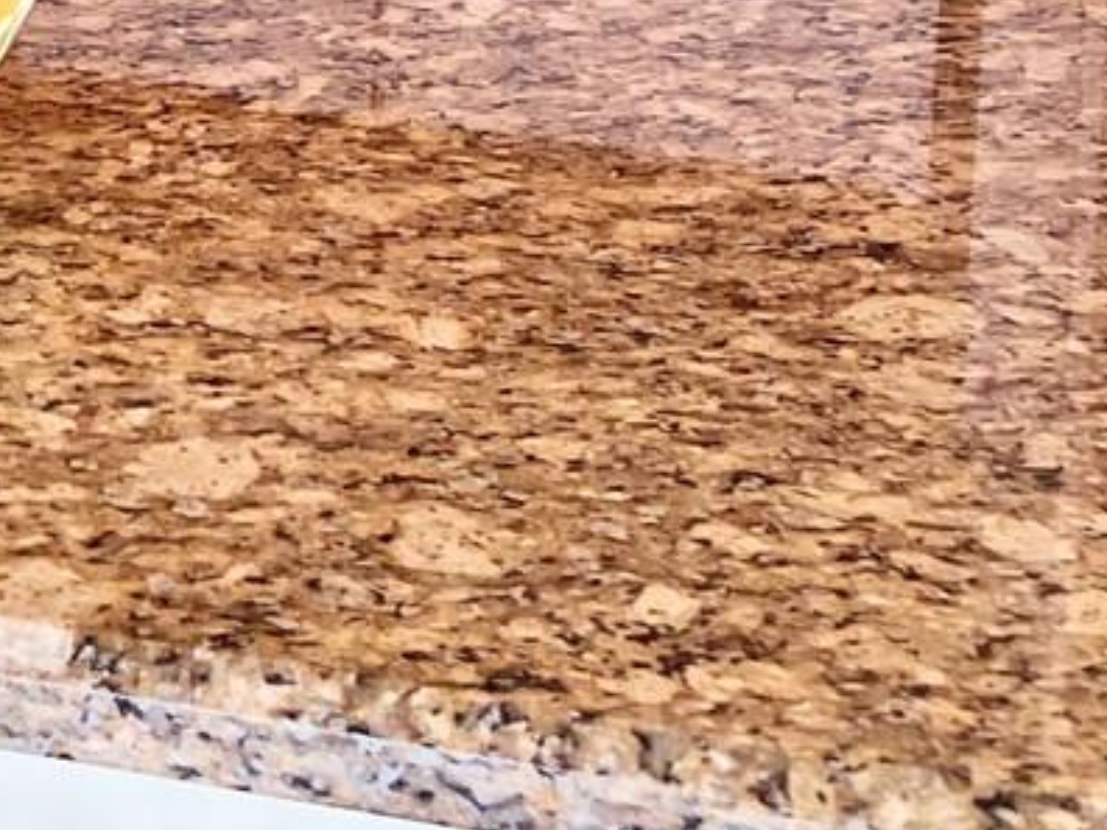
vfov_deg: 12.7
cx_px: -394
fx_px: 3358
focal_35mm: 105
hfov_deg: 17.4
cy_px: -696
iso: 100
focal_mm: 5.7
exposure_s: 1/120
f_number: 1.5
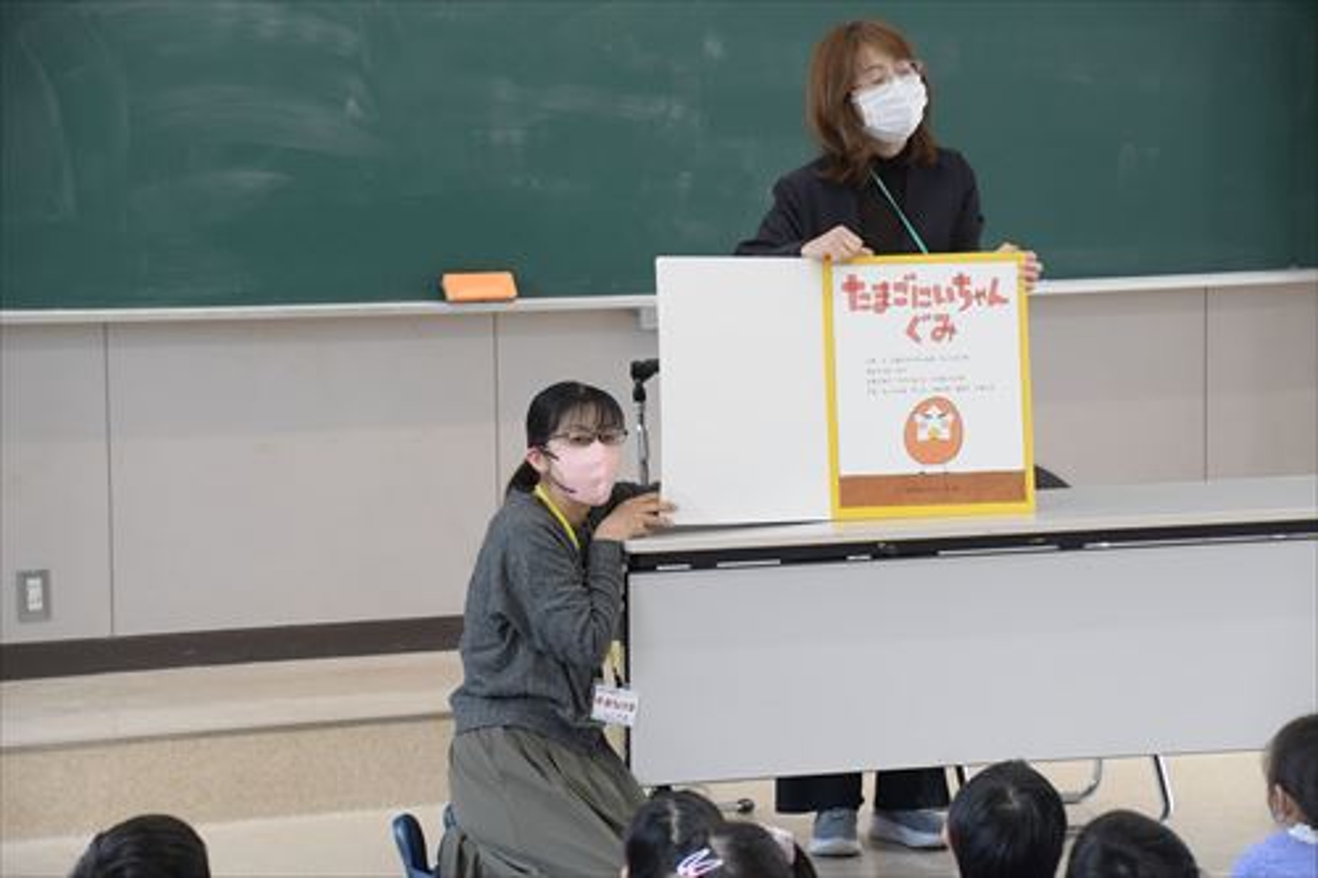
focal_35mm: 128
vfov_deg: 10.7
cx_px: 659
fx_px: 4666
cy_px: 439
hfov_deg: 16.1
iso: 1600
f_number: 7.1
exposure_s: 1/200
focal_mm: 85
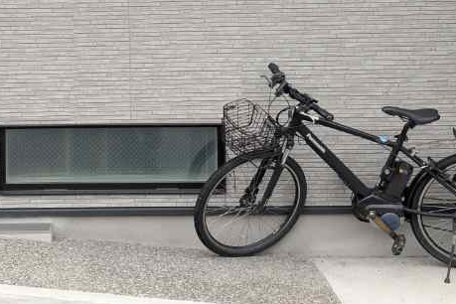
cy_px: 20
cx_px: 89
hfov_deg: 23.0
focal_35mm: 87
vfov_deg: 15.5
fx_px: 1102
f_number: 1.9
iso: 44
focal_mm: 6.8
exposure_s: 1/195
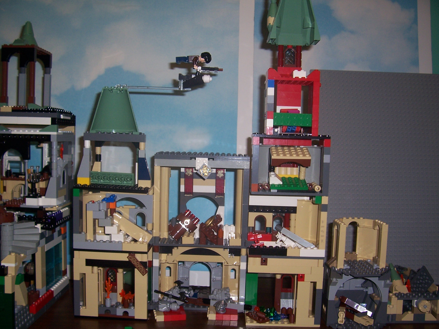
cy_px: 164
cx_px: 220
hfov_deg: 54.0
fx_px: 431
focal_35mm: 34
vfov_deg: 41.8
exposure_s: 1/60
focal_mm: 5.6
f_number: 2.7
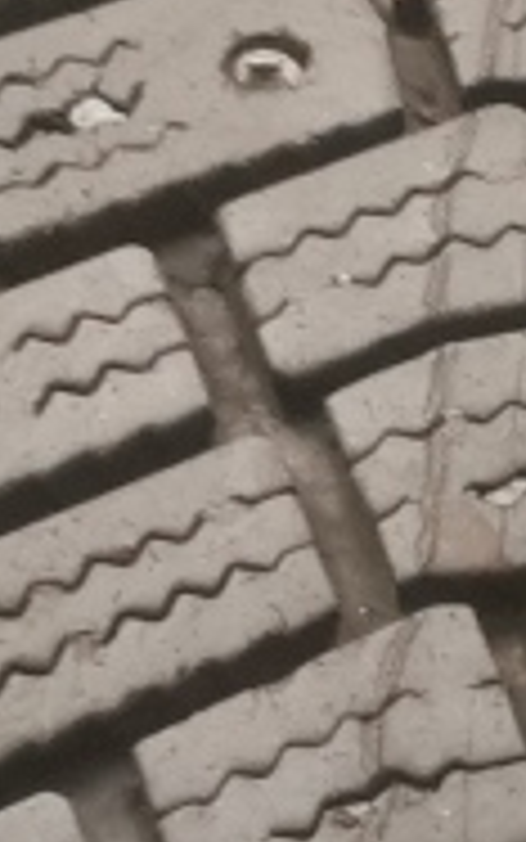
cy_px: 630
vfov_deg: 9.4
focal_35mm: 223
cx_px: 1652
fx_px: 5111
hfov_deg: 5.5
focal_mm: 5.56
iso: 200
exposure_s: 1/50
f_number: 1.6
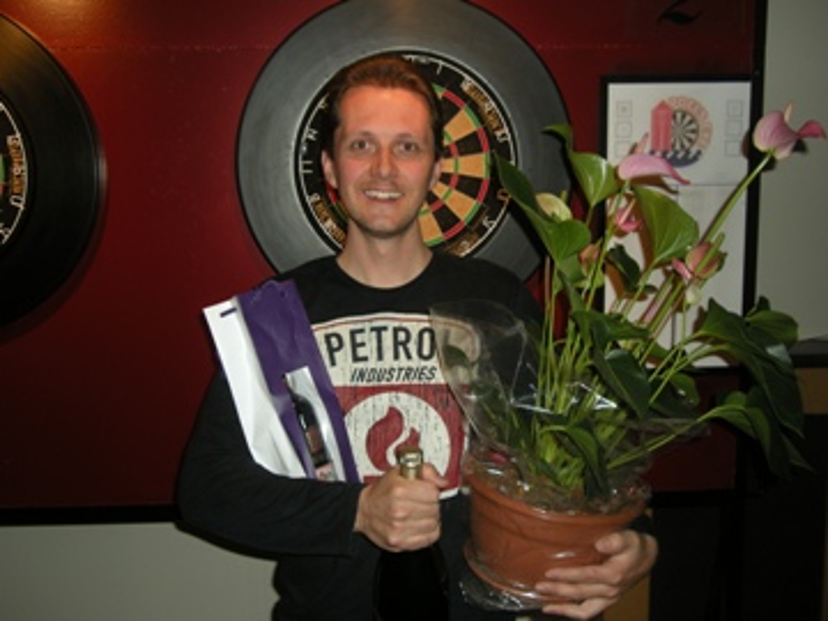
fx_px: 885
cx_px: 414
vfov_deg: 38.7
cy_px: 310
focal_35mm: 37
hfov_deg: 50.1
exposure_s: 1/60
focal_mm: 7.9
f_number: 2.8
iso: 74
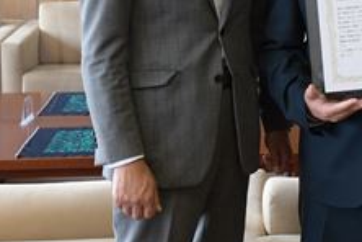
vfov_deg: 11.5
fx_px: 1188
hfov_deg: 17.2
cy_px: -17
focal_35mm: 118
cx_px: 302
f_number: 7.1
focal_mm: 35
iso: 2000
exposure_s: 1/200
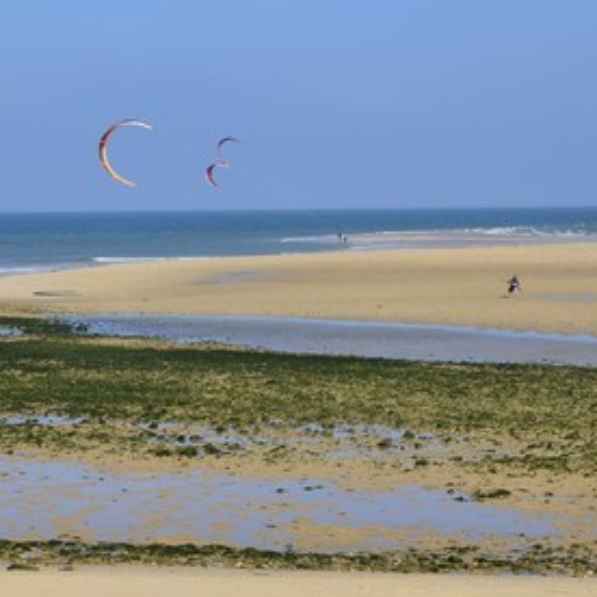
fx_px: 2654
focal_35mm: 136
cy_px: 296
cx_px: 226
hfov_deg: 12.8
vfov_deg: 12.8
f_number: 10
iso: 100
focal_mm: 70
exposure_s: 1/160
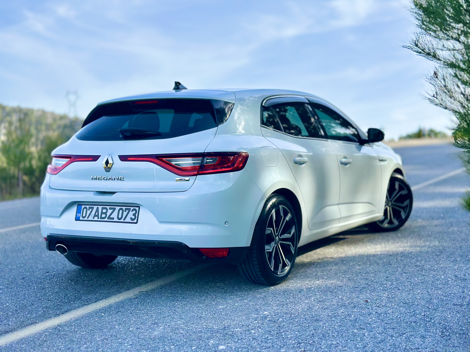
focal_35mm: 48
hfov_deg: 39.7
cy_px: 176
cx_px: 235
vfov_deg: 30.3
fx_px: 652
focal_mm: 6.86
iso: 80
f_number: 1.78
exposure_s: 1/2976
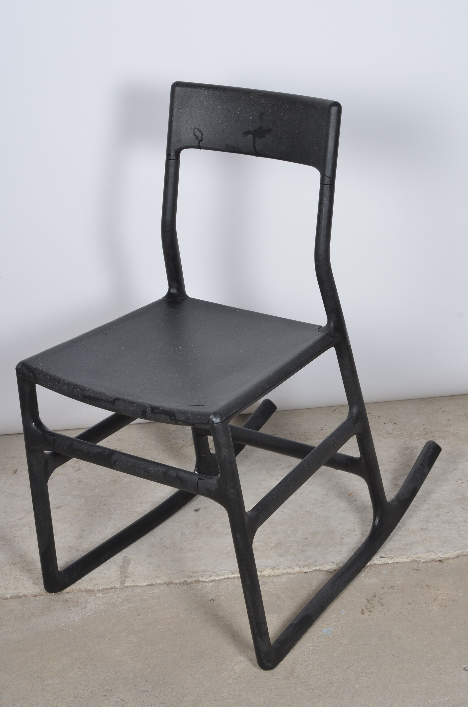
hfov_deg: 18.1
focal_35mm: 75
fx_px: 1469
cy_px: 354
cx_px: 234
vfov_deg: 27.0
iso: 100
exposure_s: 1/125
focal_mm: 50
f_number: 11
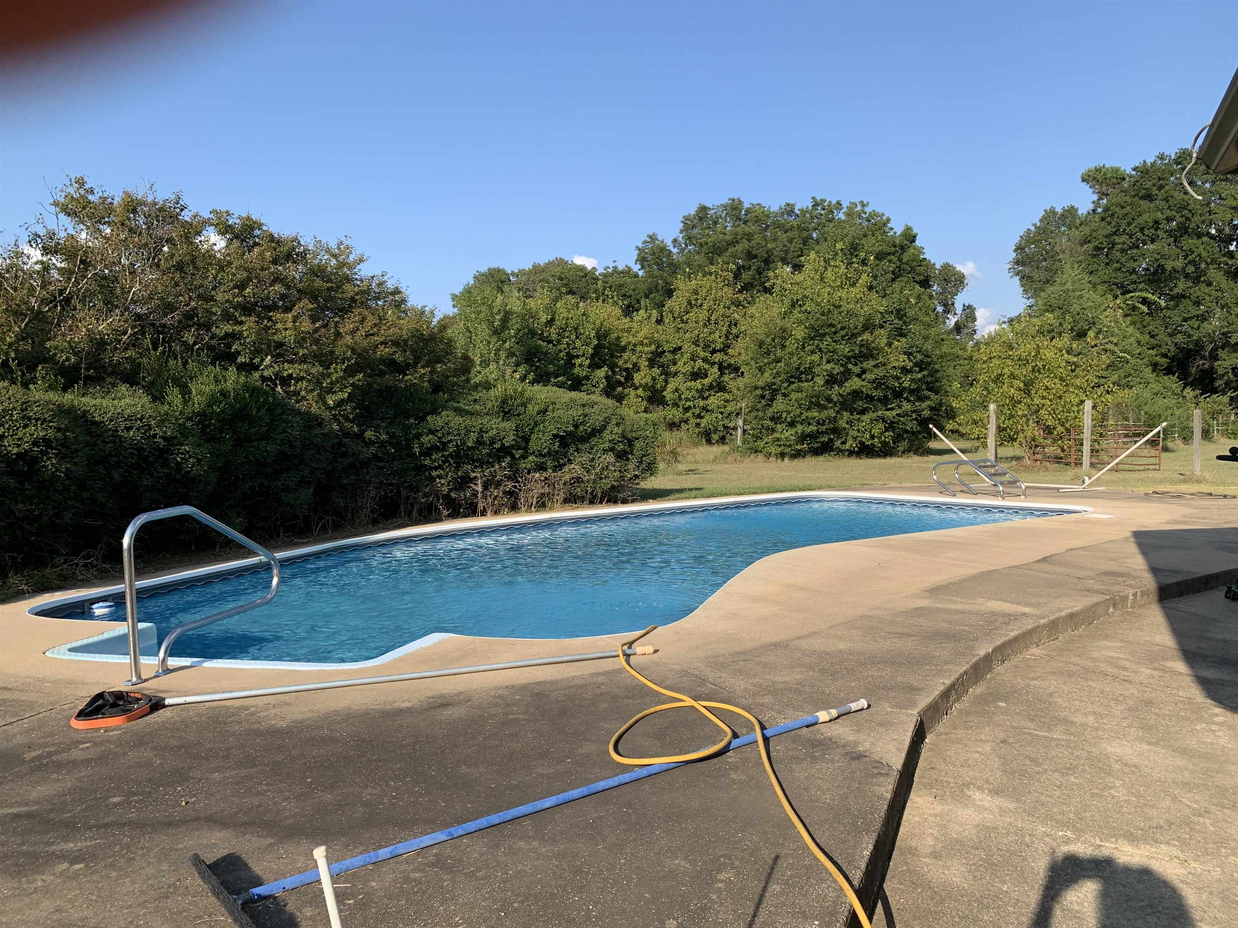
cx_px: 619
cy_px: 464
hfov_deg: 67.3
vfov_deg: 53.1
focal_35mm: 26
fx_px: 930
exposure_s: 1/1490
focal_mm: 4.25
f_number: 1.8
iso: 25
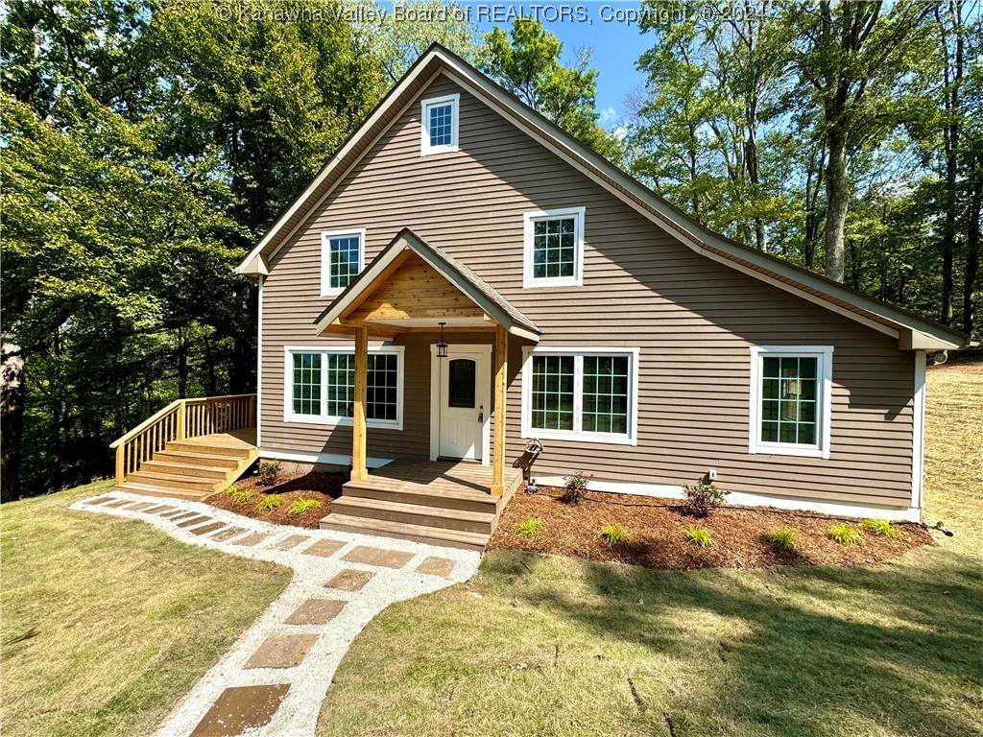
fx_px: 398
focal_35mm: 14
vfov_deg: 85.7
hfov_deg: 102.1
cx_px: 492
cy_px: 368
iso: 50
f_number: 2.2
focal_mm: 2.22
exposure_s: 1/1477
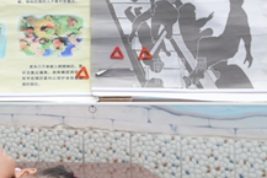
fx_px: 831
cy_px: 7
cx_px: -117
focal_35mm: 112
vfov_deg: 12.1
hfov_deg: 16.8
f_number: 6.3
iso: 100
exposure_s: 1/160
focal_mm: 38
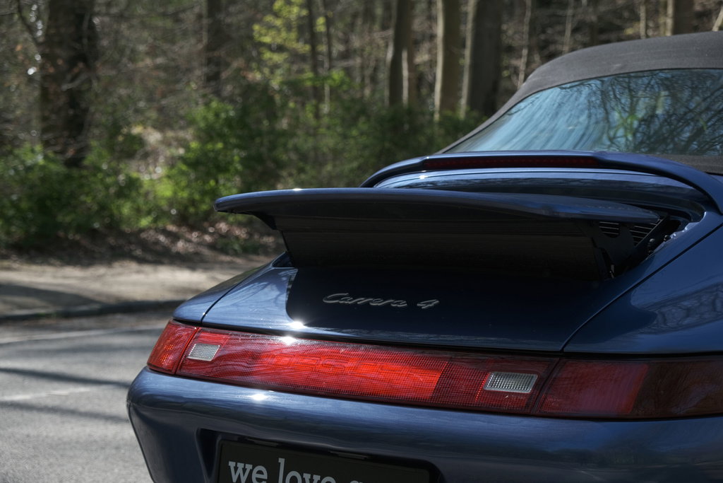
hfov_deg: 24.5
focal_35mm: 83
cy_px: 242
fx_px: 1667
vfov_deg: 16.5
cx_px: 362
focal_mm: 55
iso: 160
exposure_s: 1/250
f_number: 5
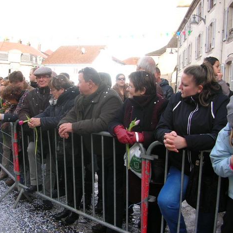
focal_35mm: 42
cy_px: 118
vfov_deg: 40.0
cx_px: 93
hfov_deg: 39.8
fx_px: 320
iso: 50
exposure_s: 1/172
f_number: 2.8
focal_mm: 5.8
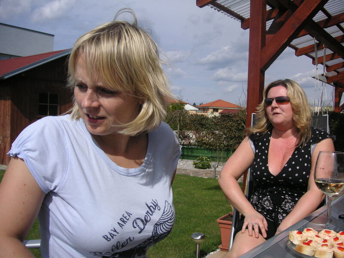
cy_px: 129
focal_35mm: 37
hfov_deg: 50.1
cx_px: 172
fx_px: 368
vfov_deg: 38.7
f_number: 6.7
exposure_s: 1/350
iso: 50
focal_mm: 6.1
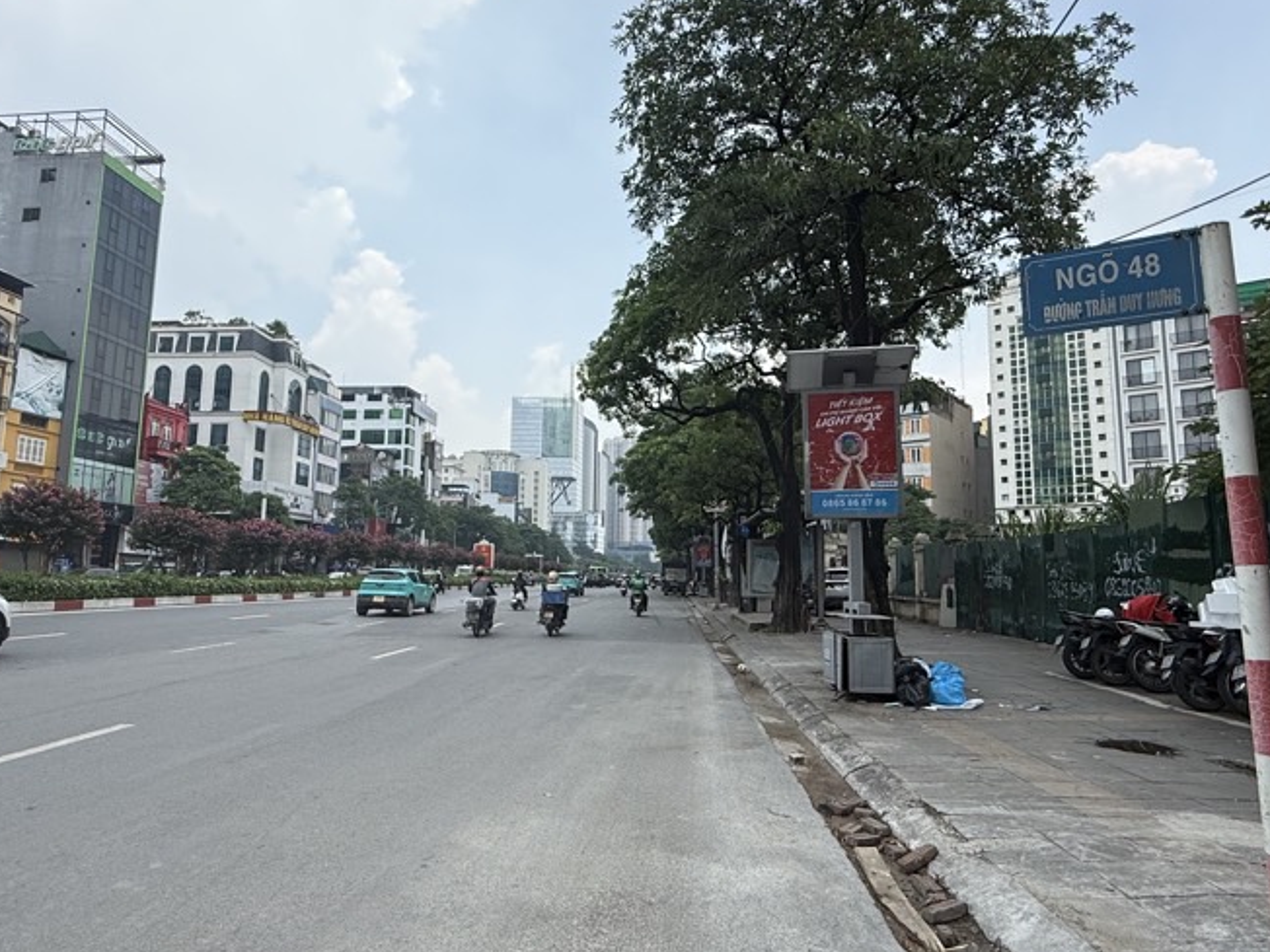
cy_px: 471
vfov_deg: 61.1
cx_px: 594
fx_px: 807
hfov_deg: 76.3
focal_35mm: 22
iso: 50
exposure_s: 1/1534
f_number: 2.2
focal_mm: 2.22
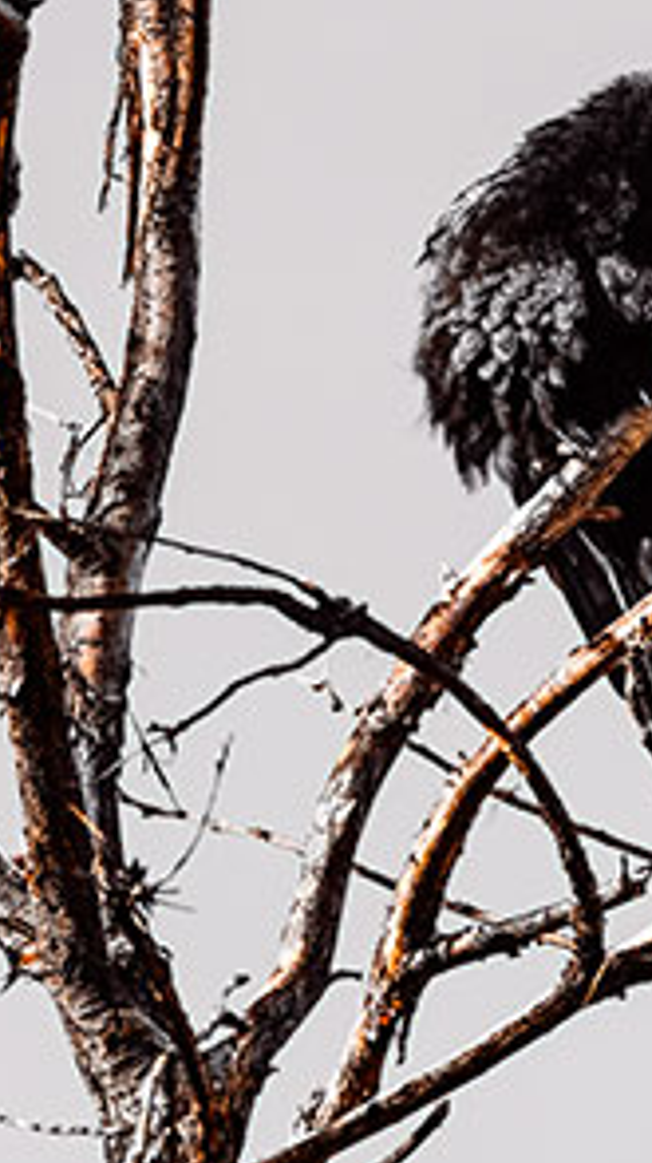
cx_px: 364
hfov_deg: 1.1
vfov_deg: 2.0
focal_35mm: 1068
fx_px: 32882
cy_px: 520
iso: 1600
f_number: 11
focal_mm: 600
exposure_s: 1/2500
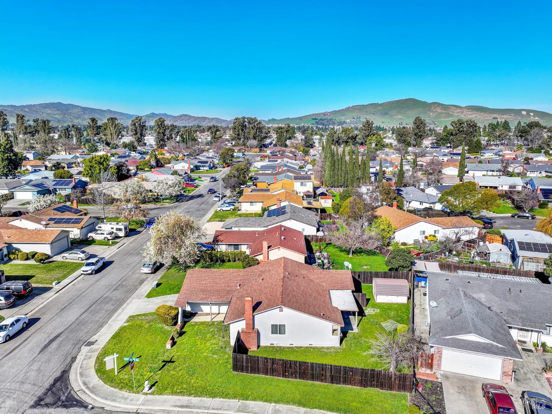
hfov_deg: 71.6
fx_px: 383
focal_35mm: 24
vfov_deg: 56.8
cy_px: 207
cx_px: 276
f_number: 2.8
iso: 140
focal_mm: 12.3
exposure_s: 1/2500
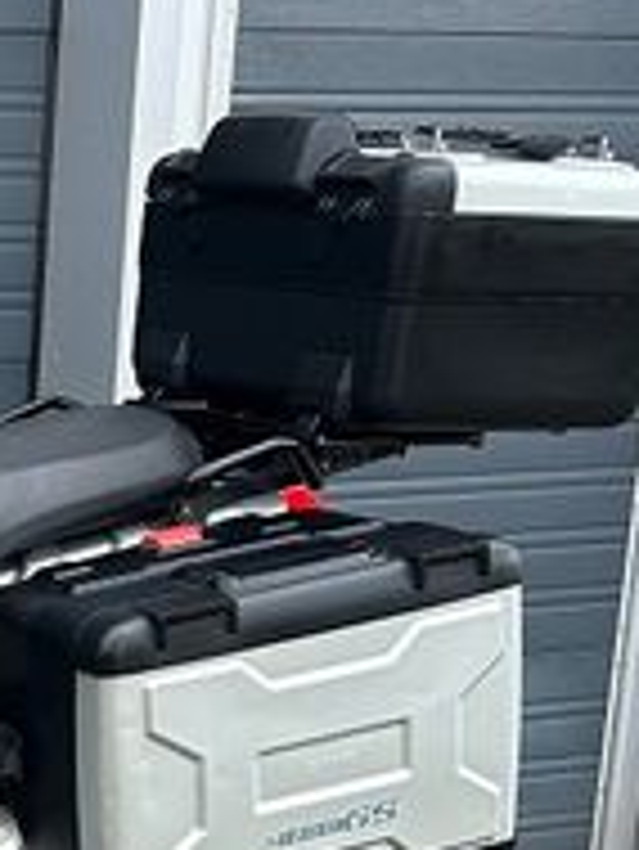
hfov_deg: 14.2
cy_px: 765
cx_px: -621
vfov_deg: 21.7
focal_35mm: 88
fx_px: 2163
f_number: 1.5
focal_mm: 5.7
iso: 125
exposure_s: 1/89
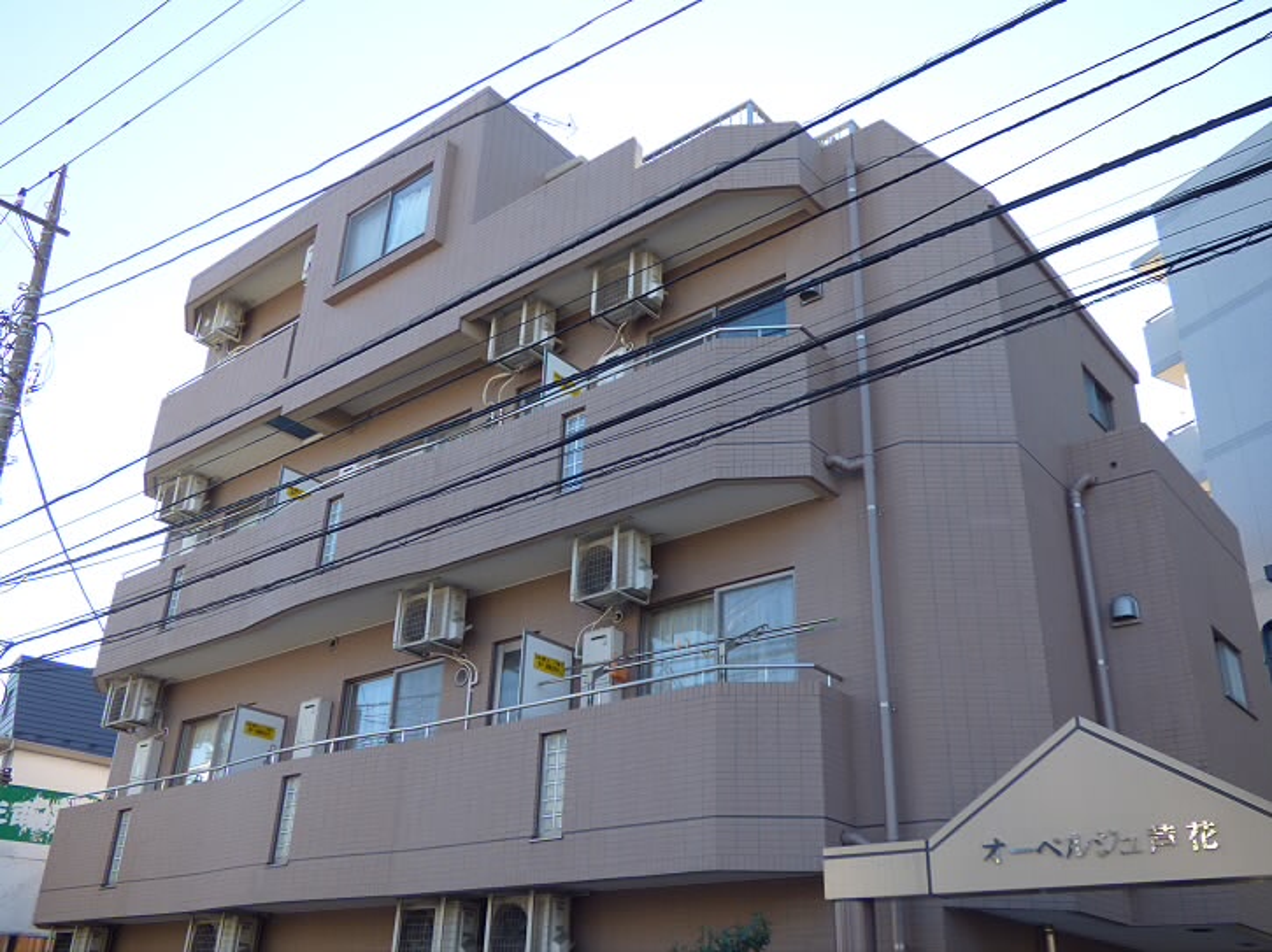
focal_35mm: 31
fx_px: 1139
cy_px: 476
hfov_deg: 58.4
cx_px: 636
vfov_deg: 45.4
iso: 100
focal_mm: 5.53
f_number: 3.3
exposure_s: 1/250
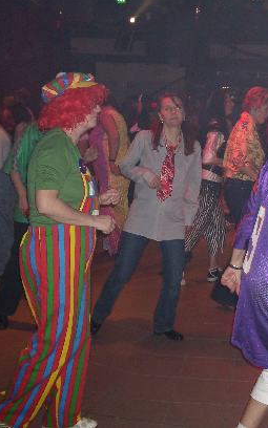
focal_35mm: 50
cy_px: 213
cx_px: 219
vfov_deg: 40.3
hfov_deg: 25.3
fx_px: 584
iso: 200
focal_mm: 5.8
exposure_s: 1/60
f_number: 2.6
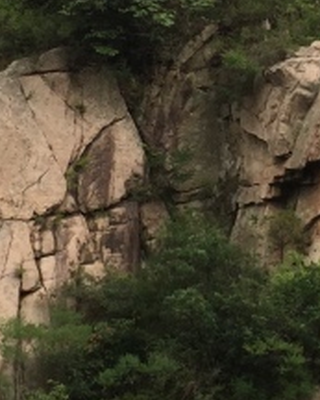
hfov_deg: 11.5
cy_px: 30
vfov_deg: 14.2
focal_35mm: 134
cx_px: 200
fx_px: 1585
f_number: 2.2
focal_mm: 4.15
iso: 32
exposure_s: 1/682
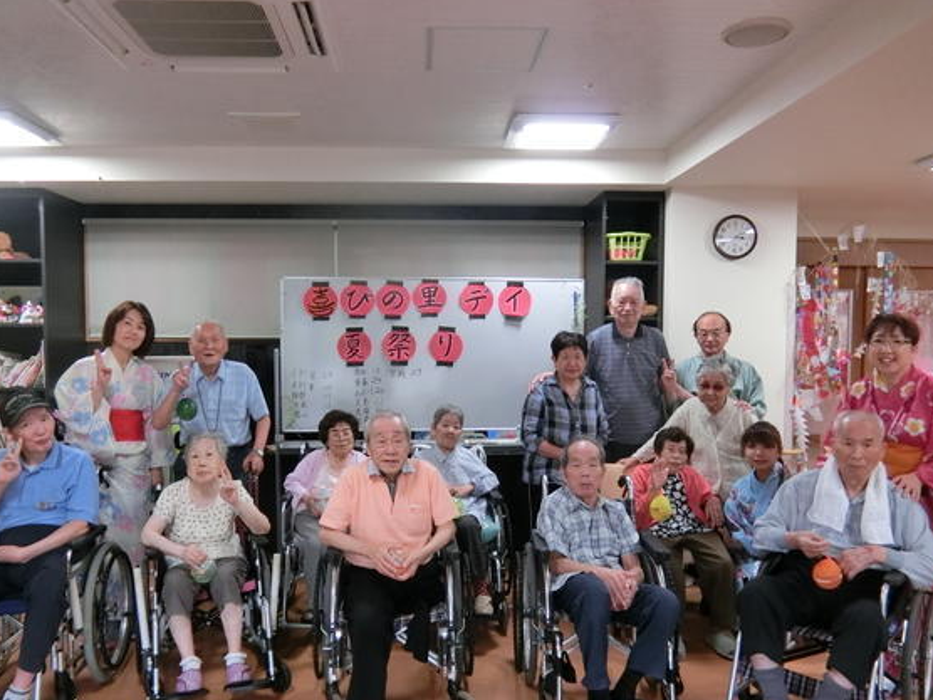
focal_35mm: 27
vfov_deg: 51.3
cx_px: 441
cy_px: 369
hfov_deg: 65.3
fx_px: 728
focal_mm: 4.5
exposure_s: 1/125
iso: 400
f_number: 3.5
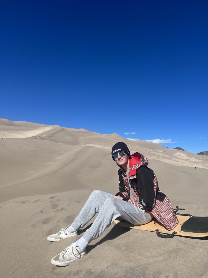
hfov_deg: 53.1
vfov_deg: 67.3
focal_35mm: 26
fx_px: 208
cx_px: 104
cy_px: 139
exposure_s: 1/5882
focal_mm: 5.7
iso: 50
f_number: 1.5
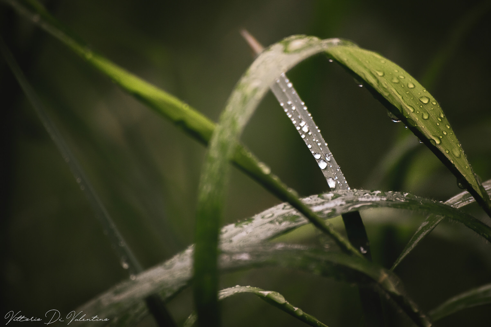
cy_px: 164
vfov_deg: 4.6
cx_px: 246
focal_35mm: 300
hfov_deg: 6.9
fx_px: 4091
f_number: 5.6
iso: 800
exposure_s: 1/160
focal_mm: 200
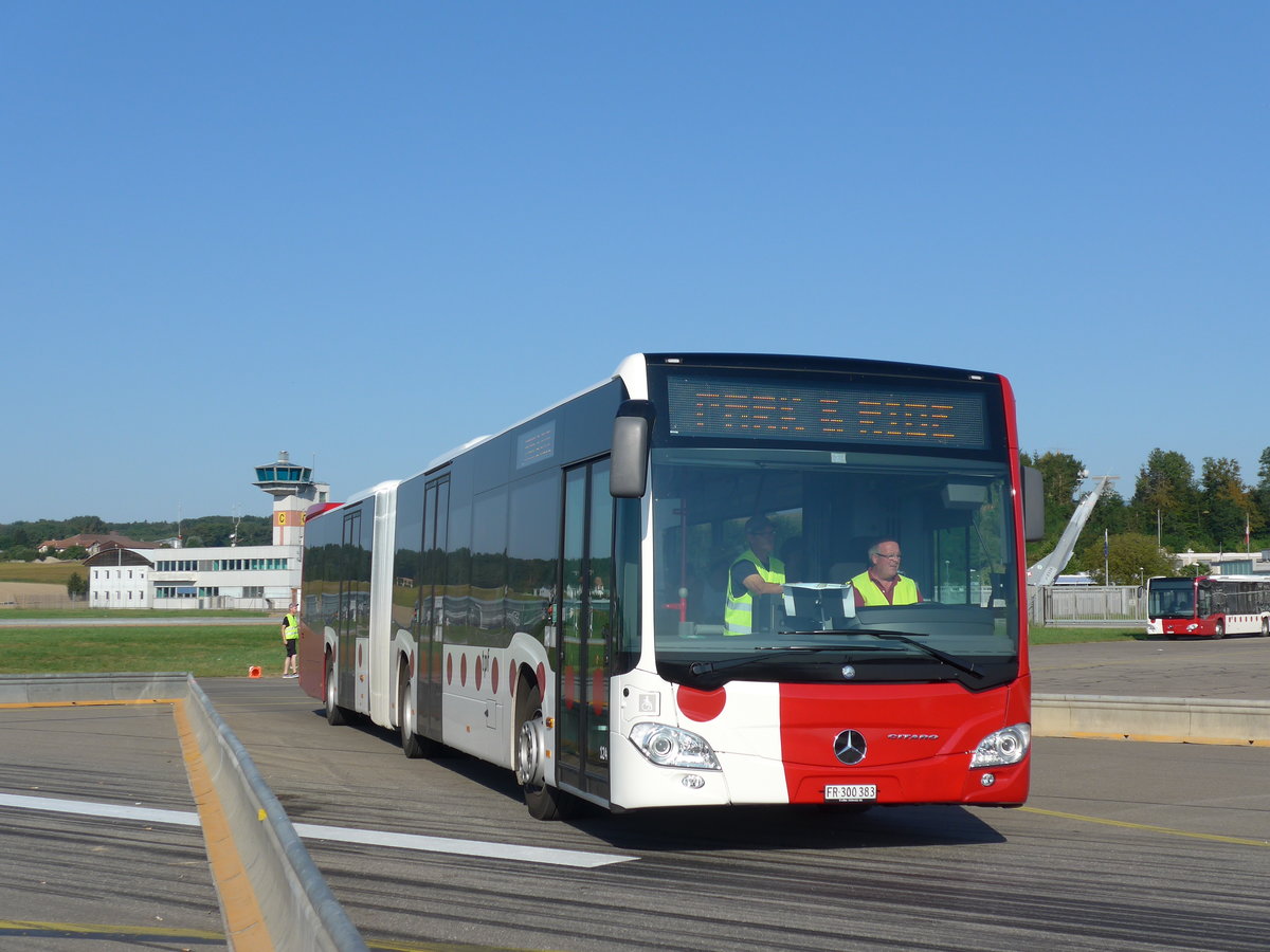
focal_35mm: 52
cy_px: 476
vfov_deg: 28.0
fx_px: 1908
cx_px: 635
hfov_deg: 36.8
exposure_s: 1/1600
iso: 80
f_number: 3.3
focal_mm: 10.7
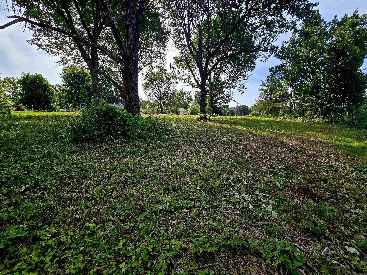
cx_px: 184
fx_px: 138
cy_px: 138
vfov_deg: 89.9
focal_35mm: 13
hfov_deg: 106.2
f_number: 2.2
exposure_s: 1/1250
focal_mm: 2.2
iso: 50
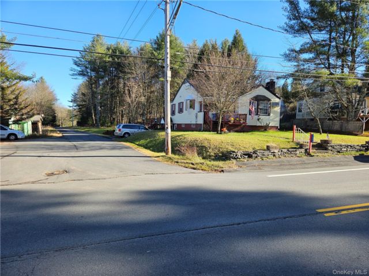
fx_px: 245
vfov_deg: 58.9
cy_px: 138
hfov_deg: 73.9
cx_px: 184
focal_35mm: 23
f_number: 1.8
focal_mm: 5.4
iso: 25
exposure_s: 1/574
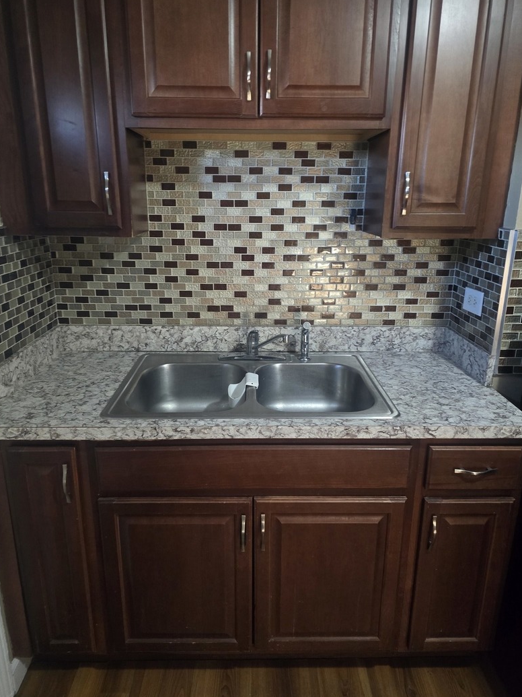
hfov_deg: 56.8
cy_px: 346
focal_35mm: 24
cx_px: 253
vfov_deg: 71.6
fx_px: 483
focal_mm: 6.3
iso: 1250
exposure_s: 1/60
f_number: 1.7
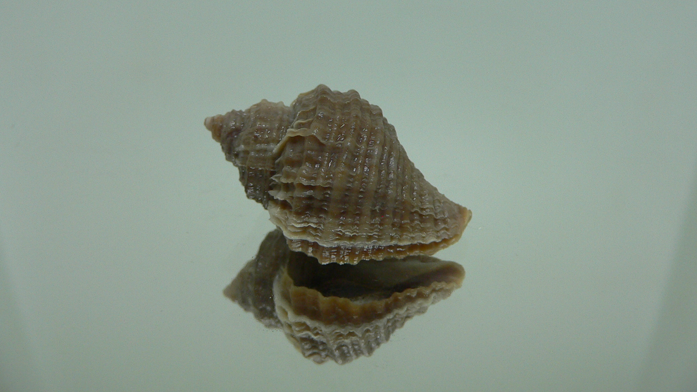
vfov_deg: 30.4
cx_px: 343
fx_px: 721
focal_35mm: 39
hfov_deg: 51.6
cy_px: 164
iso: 100
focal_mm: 4.6
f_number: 2.8
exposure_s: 1/60
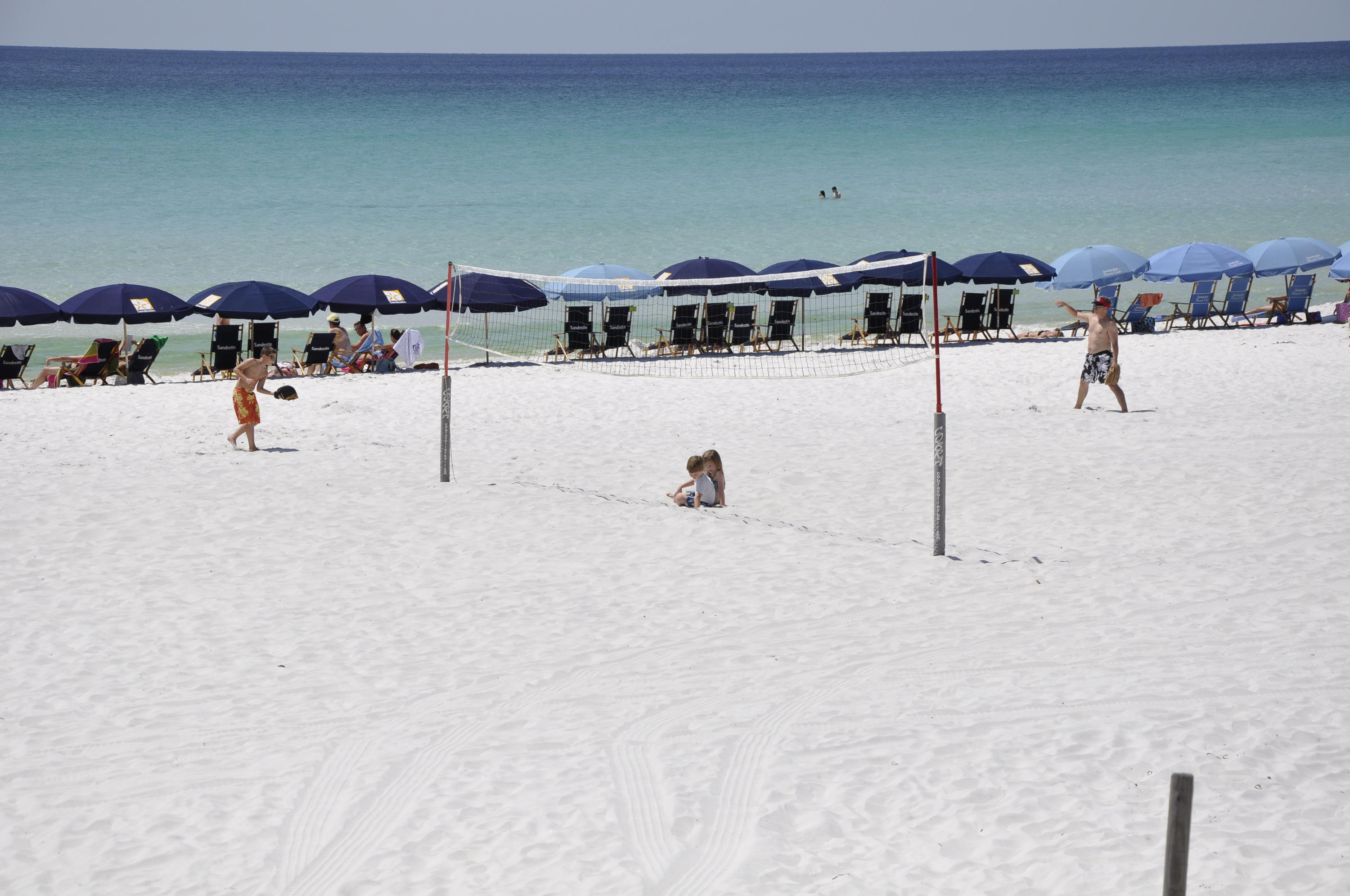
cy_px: 448
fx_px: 3483
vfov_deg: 14.7
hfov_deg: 21.9
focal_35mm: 93
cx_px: 675
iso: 200
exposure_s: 1/1000
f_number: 8
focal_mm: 62
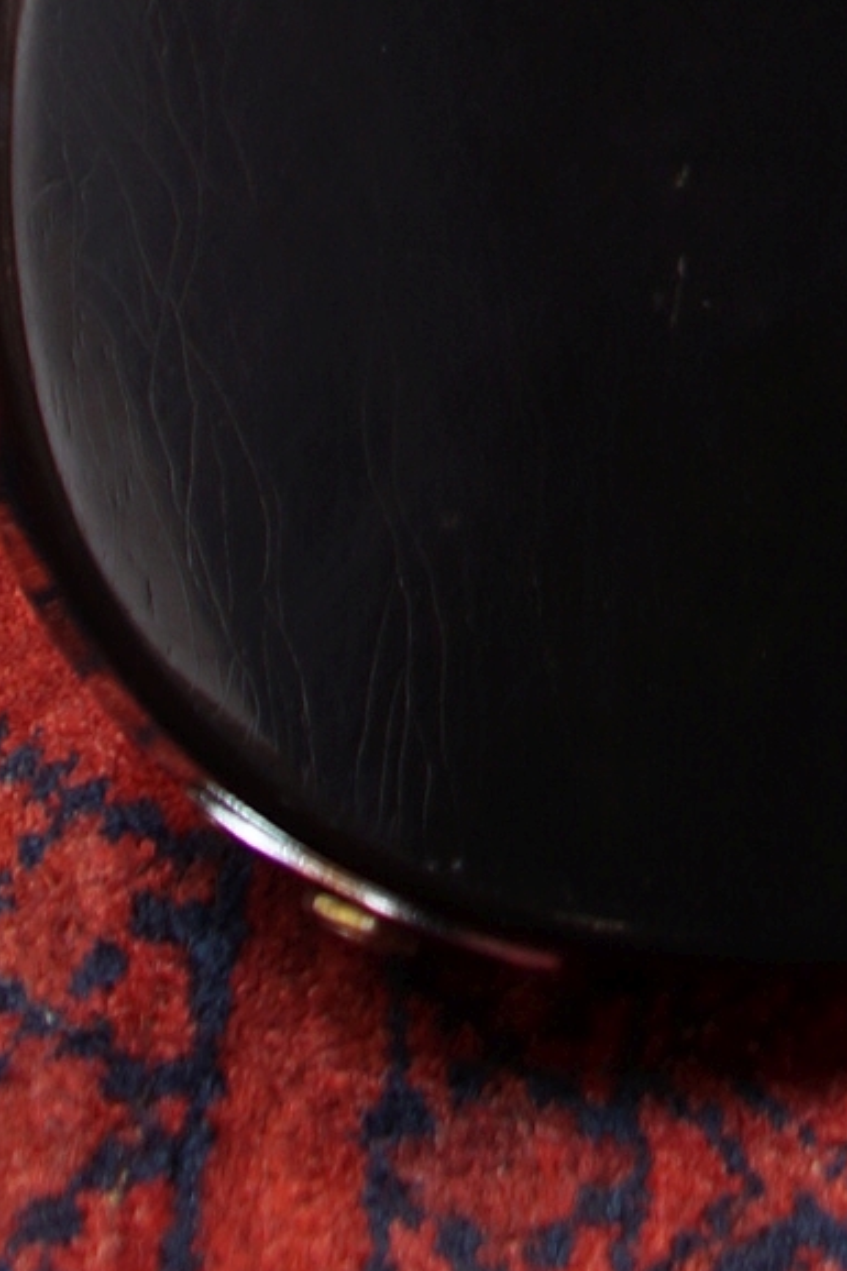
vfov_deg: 8.9
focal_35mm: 213
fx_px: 7521
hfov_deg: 6.4
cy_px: -1643
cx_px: 1192
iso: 100
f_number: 5
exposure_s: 1/8
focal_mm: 30
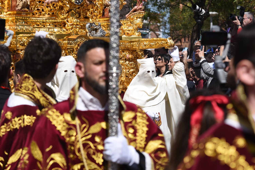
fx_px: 751
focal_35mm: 106
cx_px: 123
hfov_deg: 19.3
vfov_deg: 12.9
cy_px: 84
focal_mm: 100
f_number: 4.5
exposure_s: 1/800
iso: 100
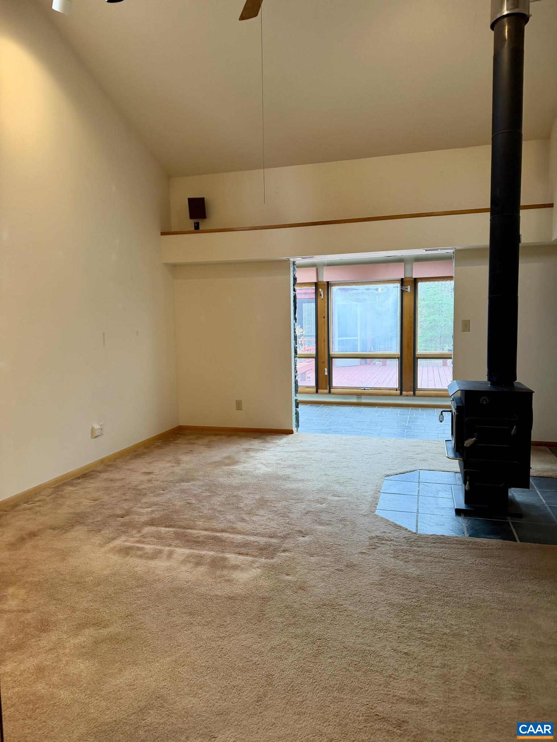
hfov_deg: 56.8
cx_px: 278
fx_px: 515
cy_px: 371
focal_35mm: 24
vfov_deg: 71.6
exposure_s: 1/129
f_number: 1.78
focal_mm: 6.76
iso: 200
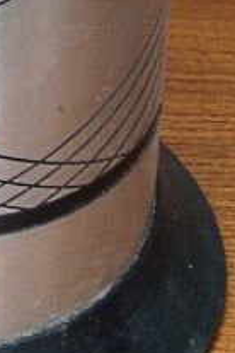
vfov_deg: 7.7
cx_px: -44
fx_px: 2497
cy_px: -408
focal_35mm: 255
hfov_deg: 5.4
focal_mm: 28
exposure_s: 1/10
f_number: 6.3
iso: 400
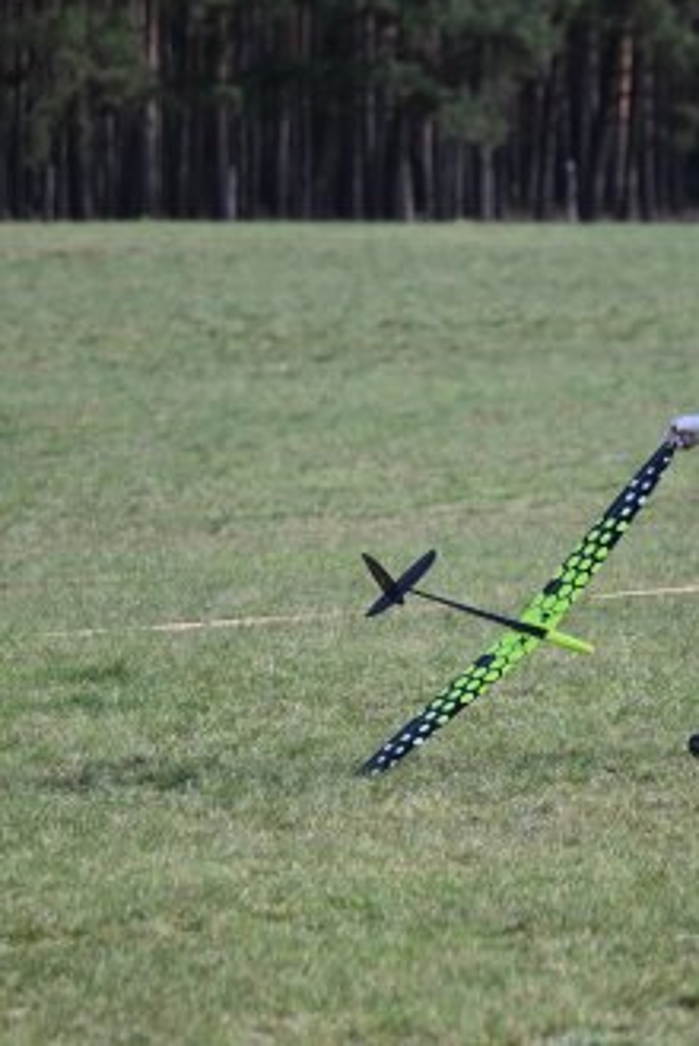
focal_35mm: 317
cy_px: 521
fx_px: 9213
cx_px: 481
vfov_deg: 6.5
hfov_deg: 4.3
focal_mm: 210
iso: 320
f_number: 5.6
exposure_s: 1/1000
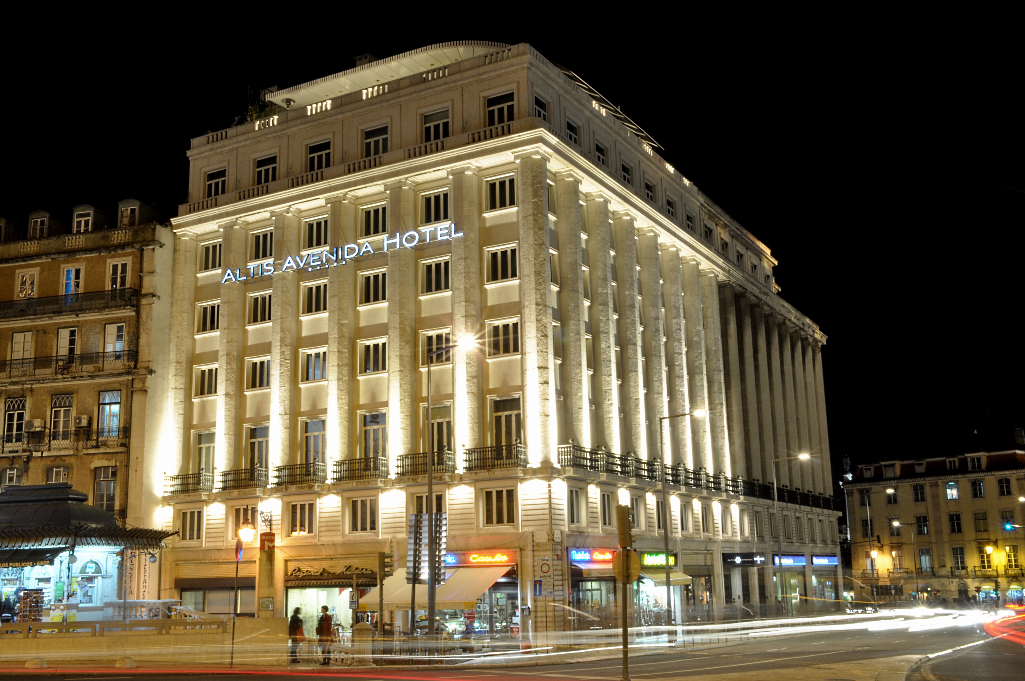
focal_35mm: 39
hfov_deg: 49.6
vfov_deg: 34.1
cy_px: 340
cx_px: 512
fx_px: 1109
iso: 200
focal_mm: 26
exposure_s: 15
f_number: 29
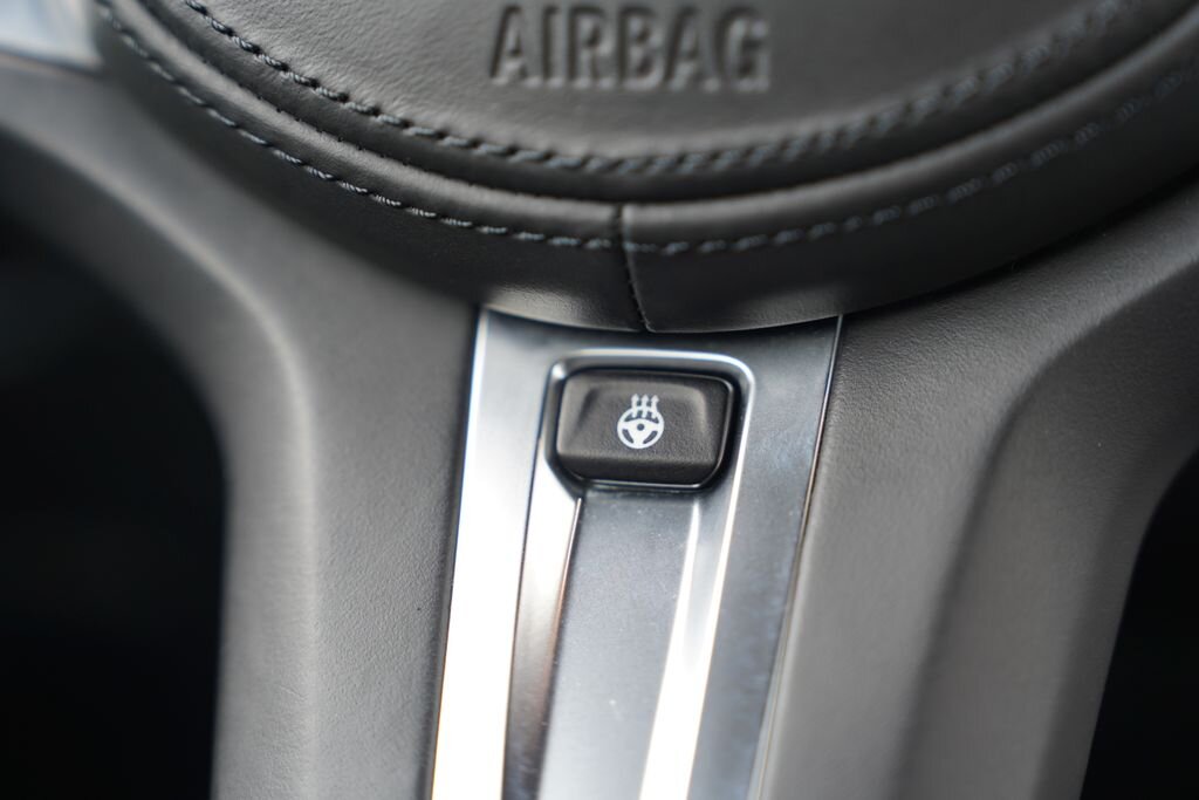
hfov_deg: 28.8
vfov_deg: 19.5
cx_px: 600
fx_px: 2332
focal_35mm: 70
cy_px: 400
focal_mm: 70
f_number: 2.8
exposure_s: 1/80
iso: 125
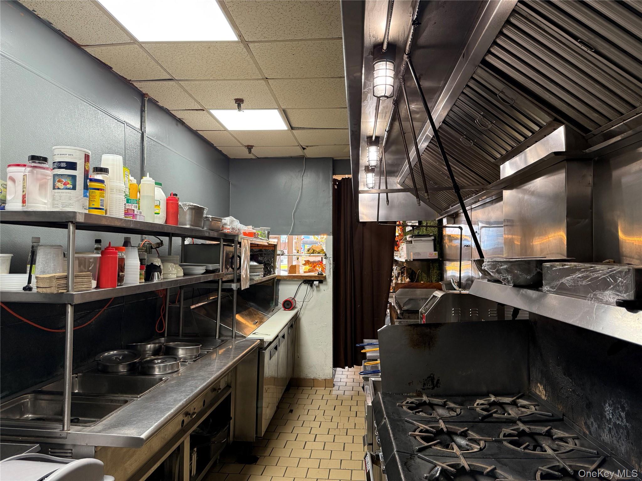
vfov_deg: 56.8
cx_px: 321
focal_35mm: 24
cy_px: 240
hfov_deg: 71.6
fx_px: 445
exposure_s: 1/60
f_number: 1.78
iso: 200
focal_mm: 6.76
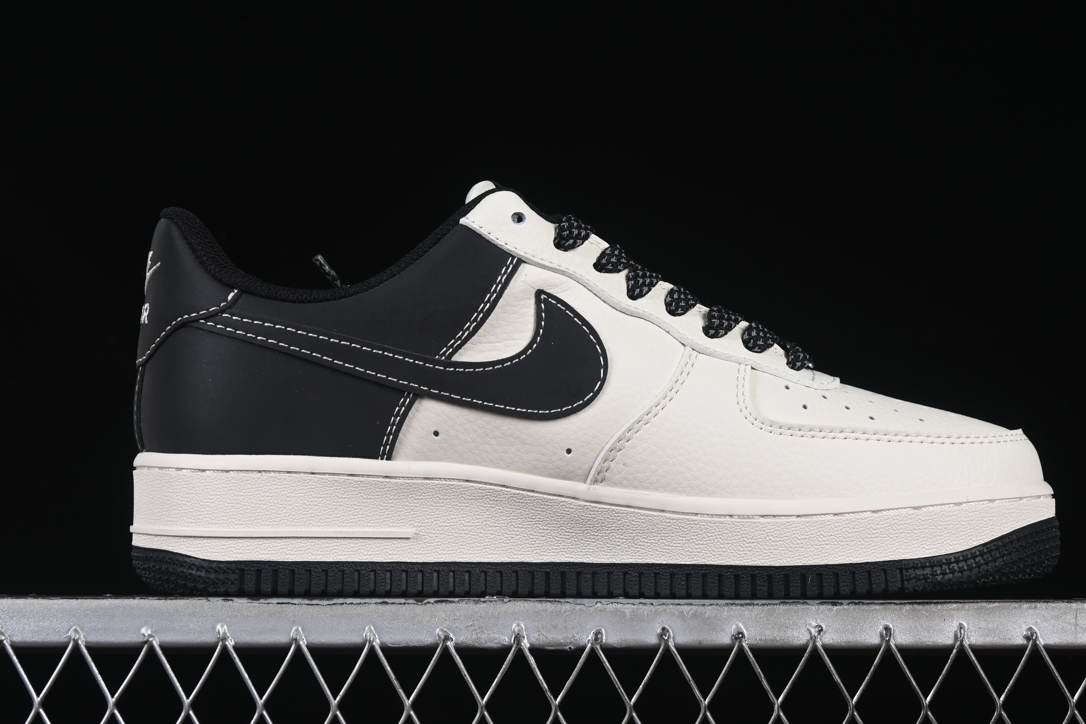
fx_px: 2775
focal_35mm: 92
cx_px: 584
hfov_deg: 22.1
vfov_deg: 14.9
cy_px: 320
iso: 160
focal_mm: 50
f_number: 8
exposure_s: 1/80
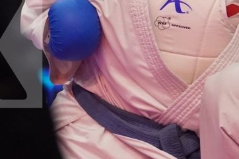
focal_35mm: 886
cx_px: 205
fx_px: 5879
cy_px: 48
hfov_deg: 2.3
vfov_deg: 1.6
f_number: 2.8
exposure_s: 1/1000
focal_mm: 178
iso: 5000
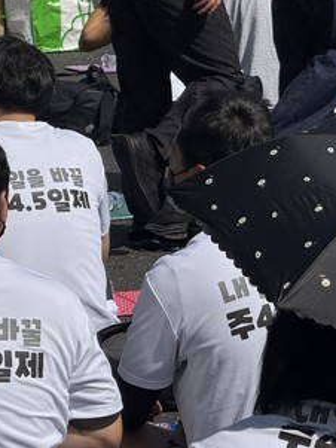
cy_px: 330
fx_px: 3091
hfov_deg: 6.2
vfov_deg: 8.3
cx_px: -13
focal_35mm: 239
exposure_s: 1/4651
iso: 40
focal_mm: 15.66
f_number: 2.8
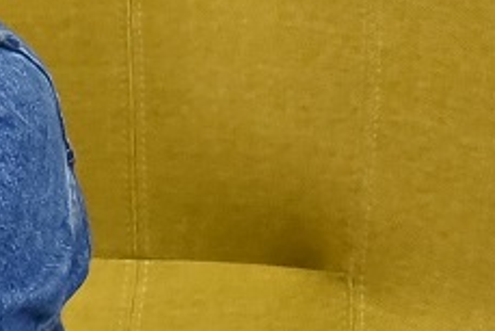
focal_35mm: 299
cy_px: 215
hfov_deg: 6.3
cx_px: -952
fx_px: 4114
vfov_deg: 4.6
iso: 2500
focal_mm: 50
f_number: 4
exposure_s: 1/800
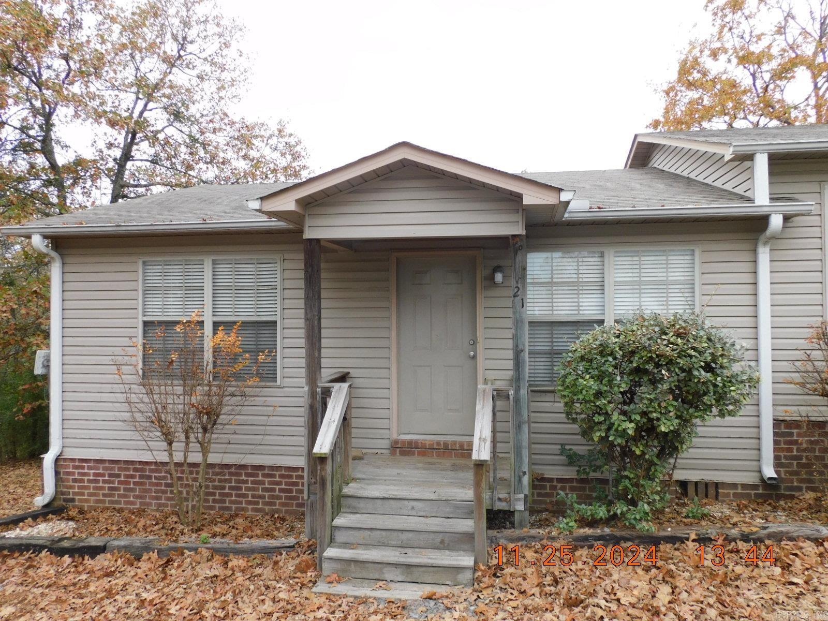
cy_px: 310
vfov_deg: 56.8
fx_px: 574
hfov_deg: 71.6
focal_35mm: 24
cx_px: 414
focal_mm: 4.3
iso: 125
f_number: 3.3
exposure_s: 1/160
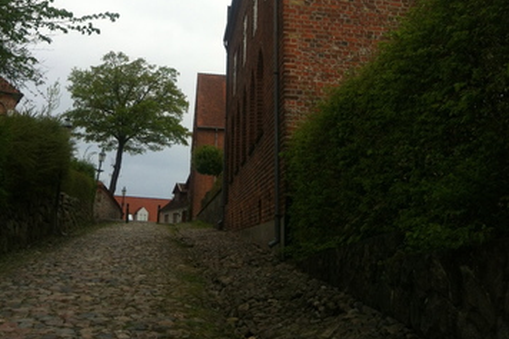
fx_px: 692
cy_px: 20
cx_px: 254
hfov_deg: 40.4
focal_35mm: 49
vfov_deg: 26.4
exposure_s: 1/815
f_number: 2.8
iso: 80
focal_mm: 3.85
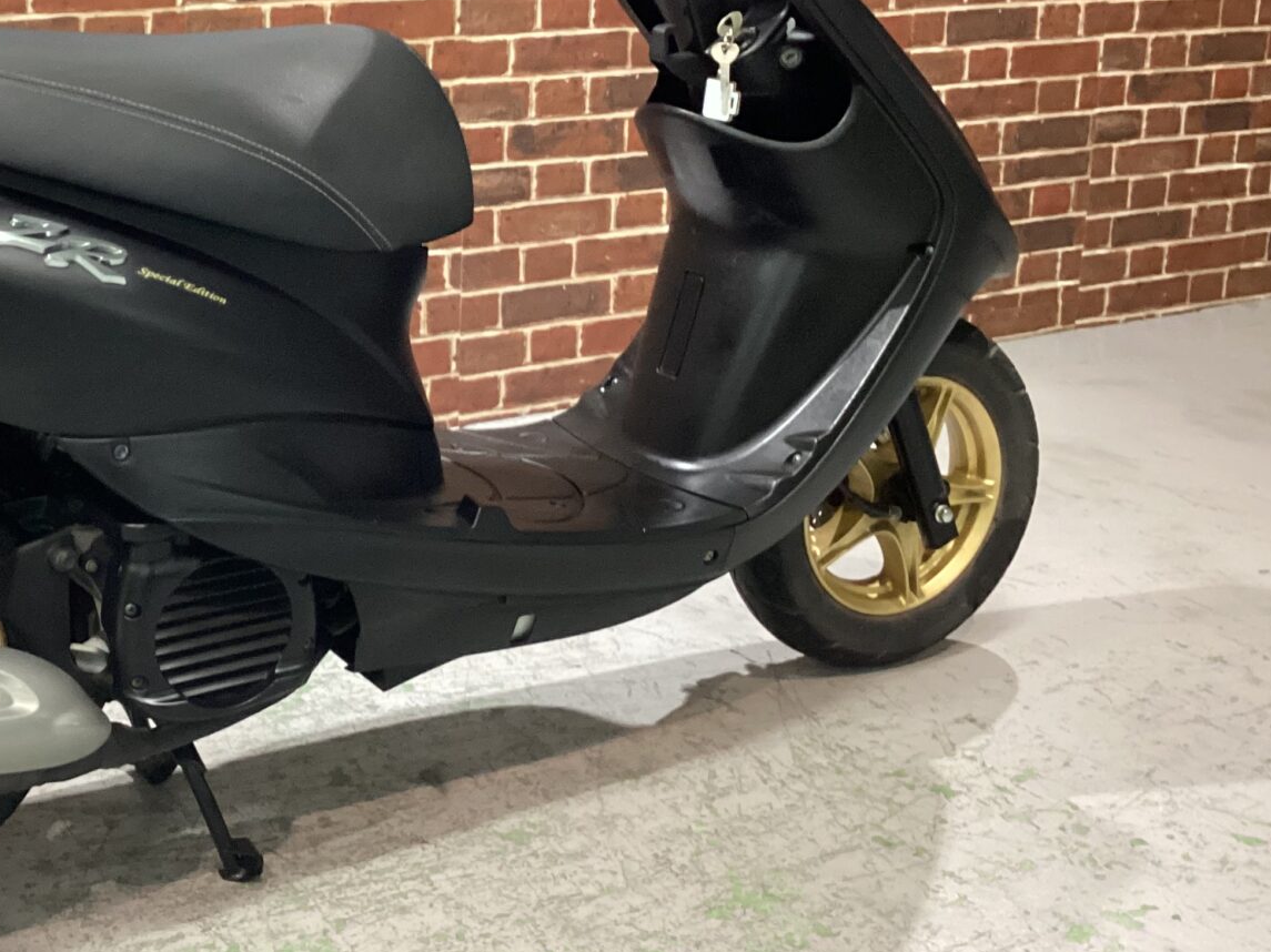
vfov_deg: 27.7
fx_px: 1909
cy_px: 249
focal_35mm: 52
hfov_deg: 35.9
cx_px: 302
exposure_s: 1/60
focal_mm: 3.3
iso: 400
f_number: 2.4
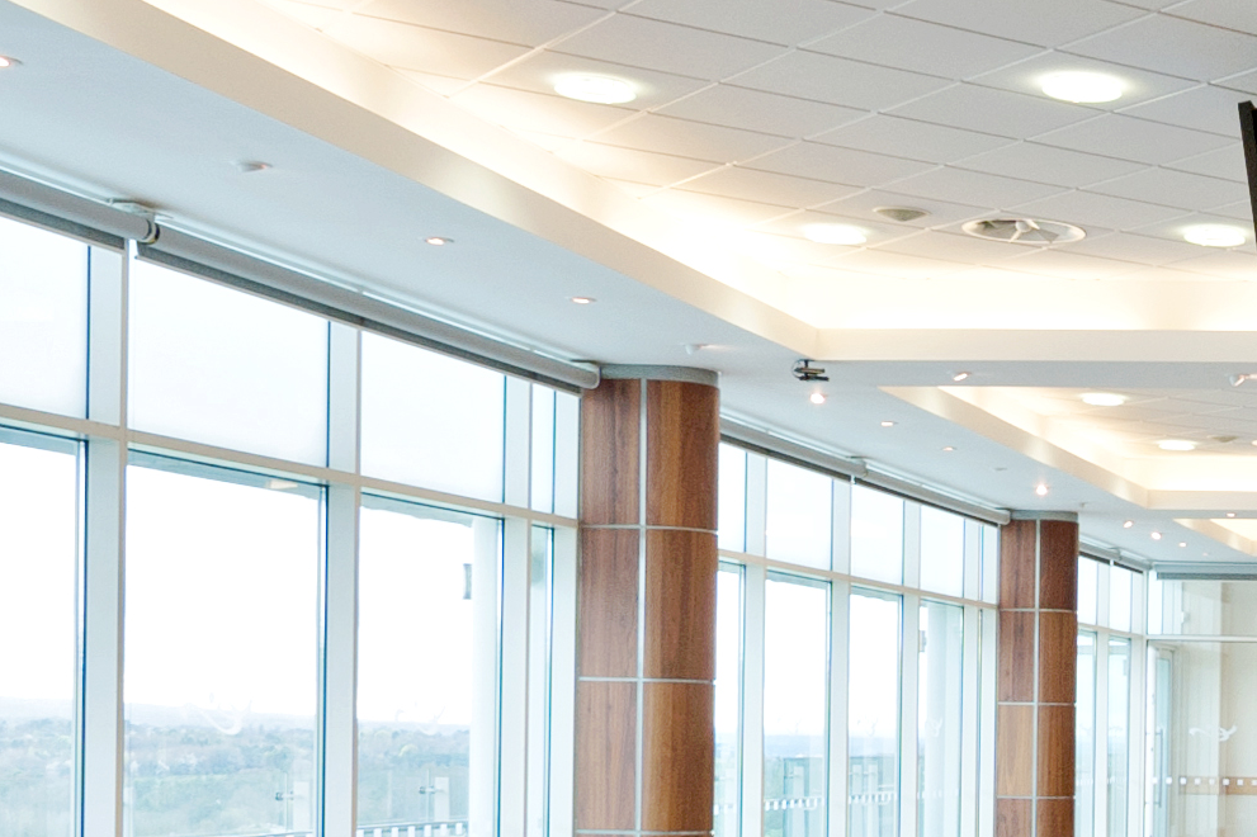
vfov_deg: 18.5
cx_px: 1465
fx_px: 2548
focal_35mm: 73
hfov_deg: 25.2
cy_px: 632
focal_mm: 17
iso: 250
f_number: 8
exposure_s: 1/20
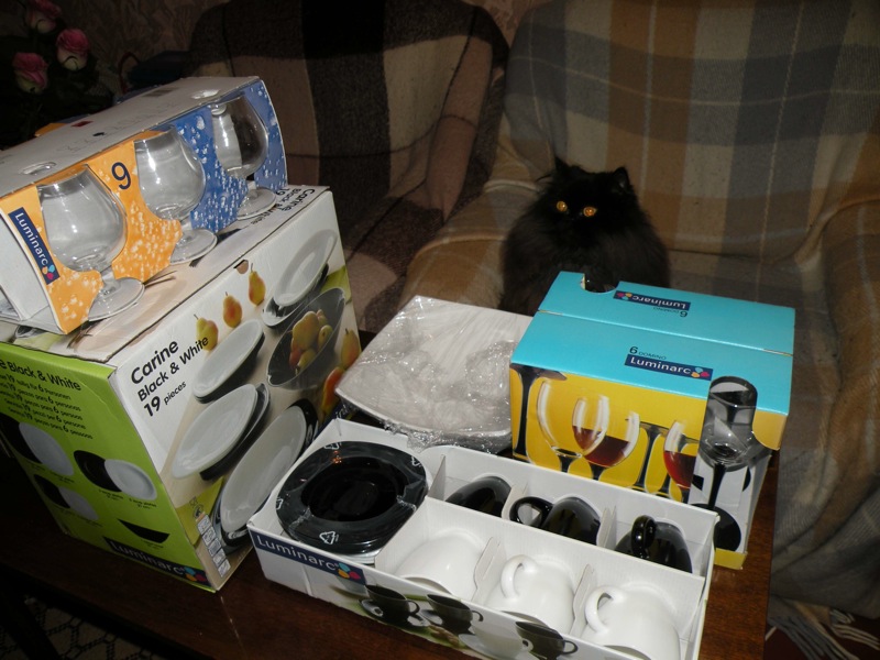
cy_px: 330
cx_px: 440
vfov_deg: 51.4
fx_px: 686
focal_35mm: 27
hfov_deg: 65.3
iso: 64
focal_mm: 4.7
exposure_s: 1/60
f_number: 2.8
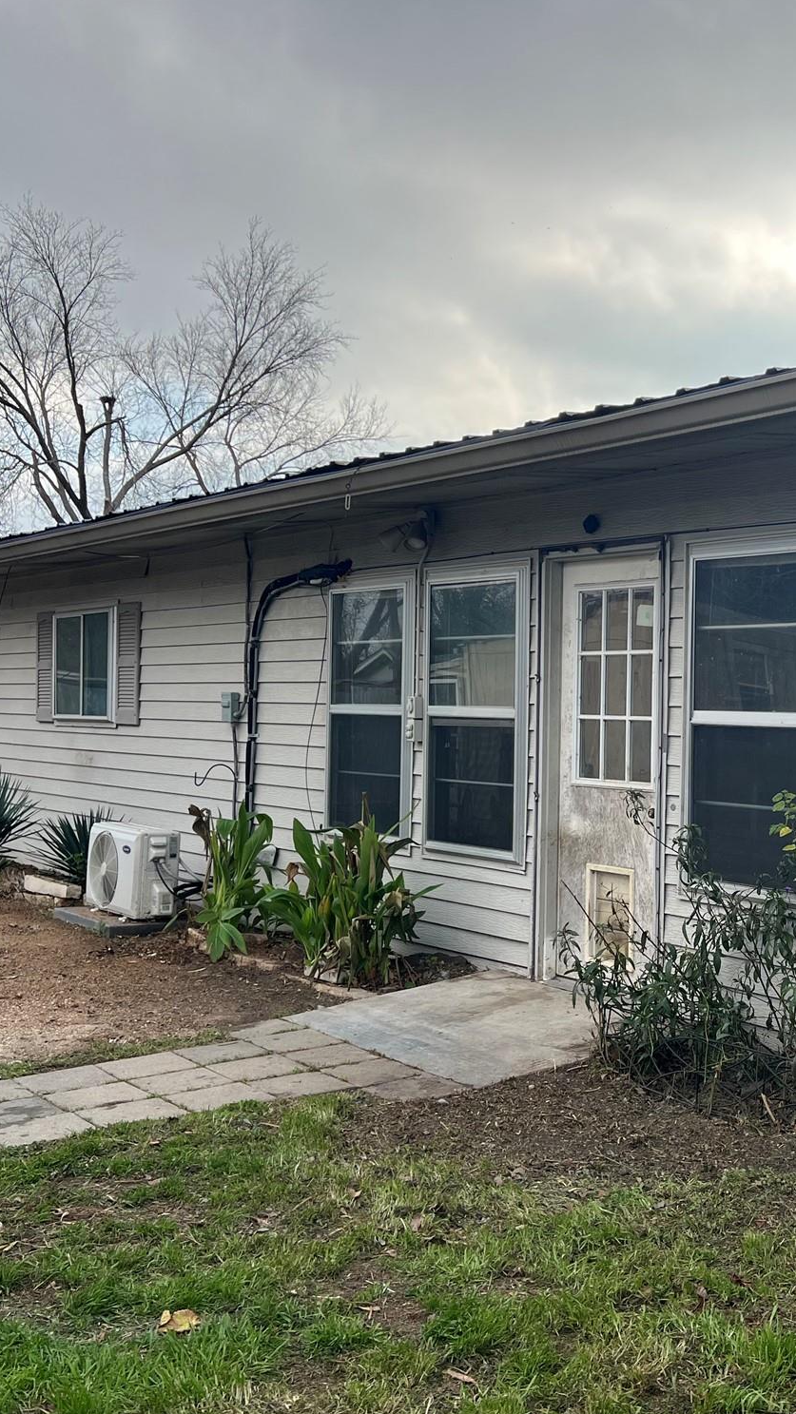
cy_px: 708
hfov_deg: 29.6
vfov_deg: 51.6
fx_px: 1463
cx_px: 664
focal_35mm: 39
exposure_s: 1/2123
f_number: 1.5
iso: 50
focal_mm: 5.7
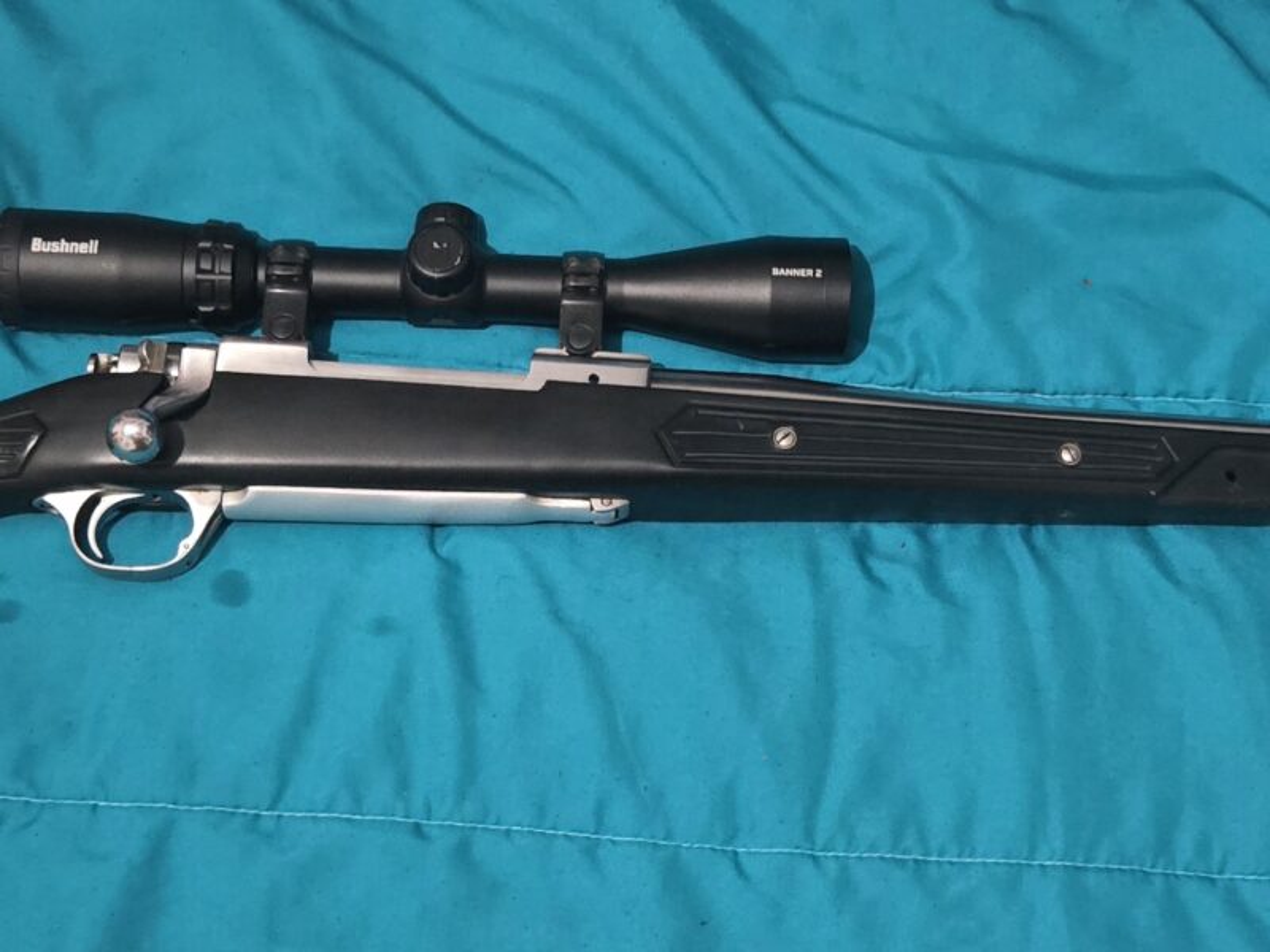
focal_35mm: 23
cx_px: 635
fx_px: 844
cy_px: 476
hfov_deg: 73.9
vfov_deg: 58.9
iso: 2000
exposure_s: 1/60.2
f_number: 1.8
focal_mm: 5.4
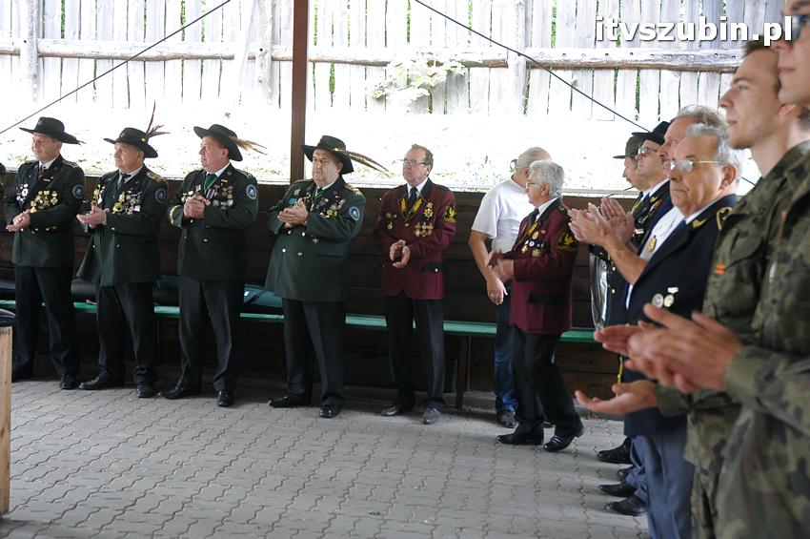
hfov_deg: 48.0
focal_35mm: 40
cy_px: 270
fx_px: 910
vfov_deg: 32.9
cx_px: 405
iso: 800
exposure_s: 1/60
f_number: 4
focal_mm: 27
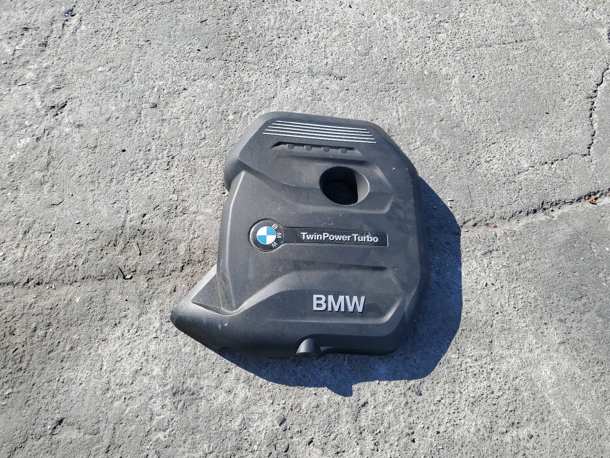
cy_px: 229
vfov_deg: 53.1
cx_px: 305
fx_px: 458
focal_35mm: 26
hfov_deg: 67.3
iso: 50
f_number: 1.5
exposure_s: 1/1667
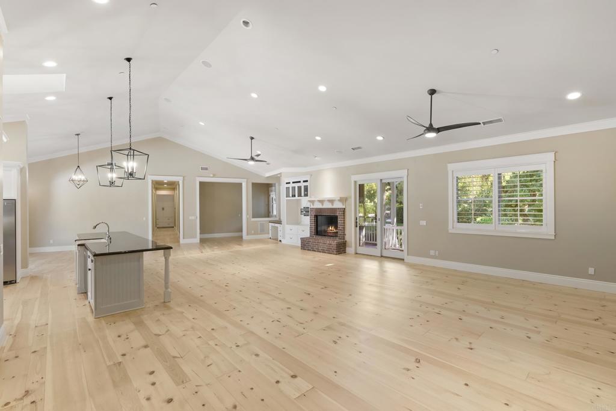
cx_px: 308
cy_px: 206
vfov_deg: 73.8
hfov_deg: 96.7
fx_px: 274
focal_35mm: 16
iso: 500
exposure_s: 1/5
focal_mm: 16
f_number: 8
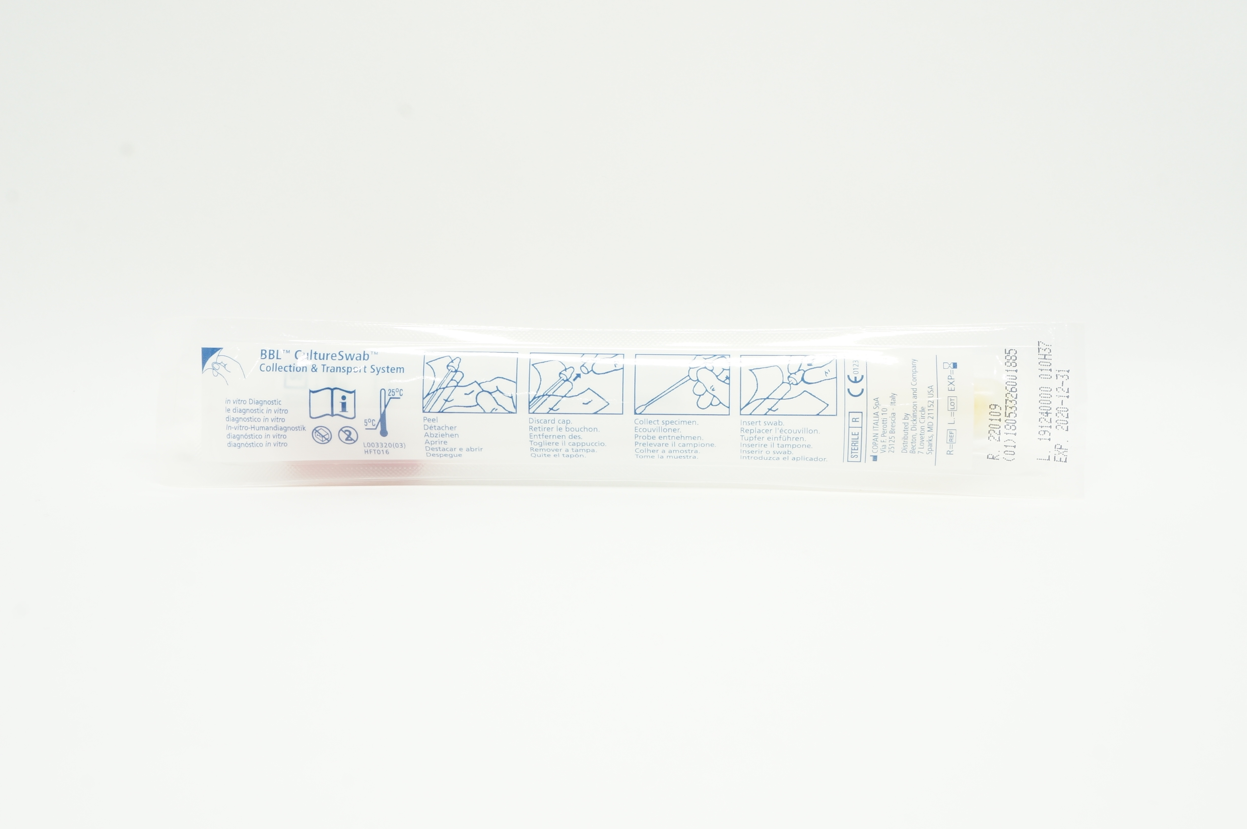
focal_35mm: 57
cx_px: 624
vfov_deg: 23.7
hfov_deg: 35.1
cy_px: 414
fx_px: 1972
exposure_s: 1/10
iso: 400
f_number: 13
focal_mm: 38
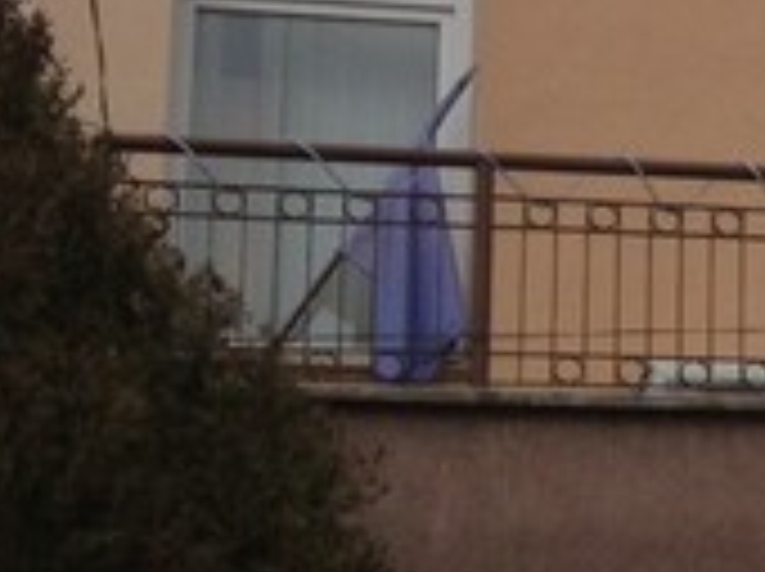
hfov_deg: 8.6
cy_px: -45
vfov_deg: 7.2
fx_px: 4546
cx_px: 1966
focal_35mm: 206
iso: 50
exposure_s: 1/546
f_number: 2.4
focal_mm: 4.28
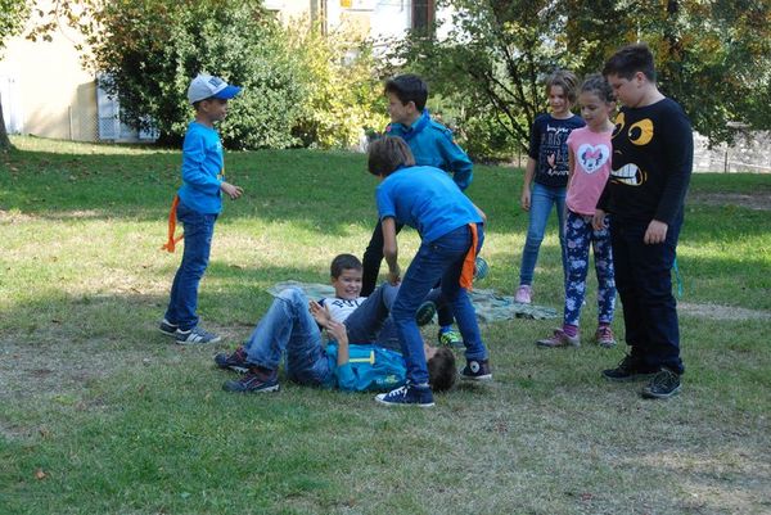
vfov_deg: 18.2
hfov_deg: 27.0
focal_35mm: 75
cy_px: 258
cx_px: 386
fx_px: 1607
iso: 400
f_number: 8
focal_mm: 50
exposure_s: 1/200
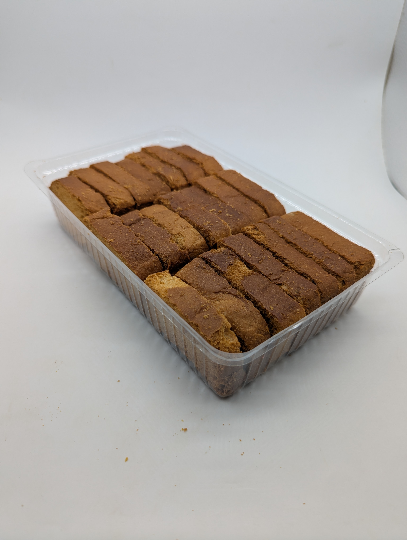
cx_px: 204
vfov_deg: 71.5
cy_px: 270
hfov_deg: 56.9
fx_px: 375
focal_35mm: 24
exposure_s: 1/629
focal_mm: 6.81
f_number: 1.85
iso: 43
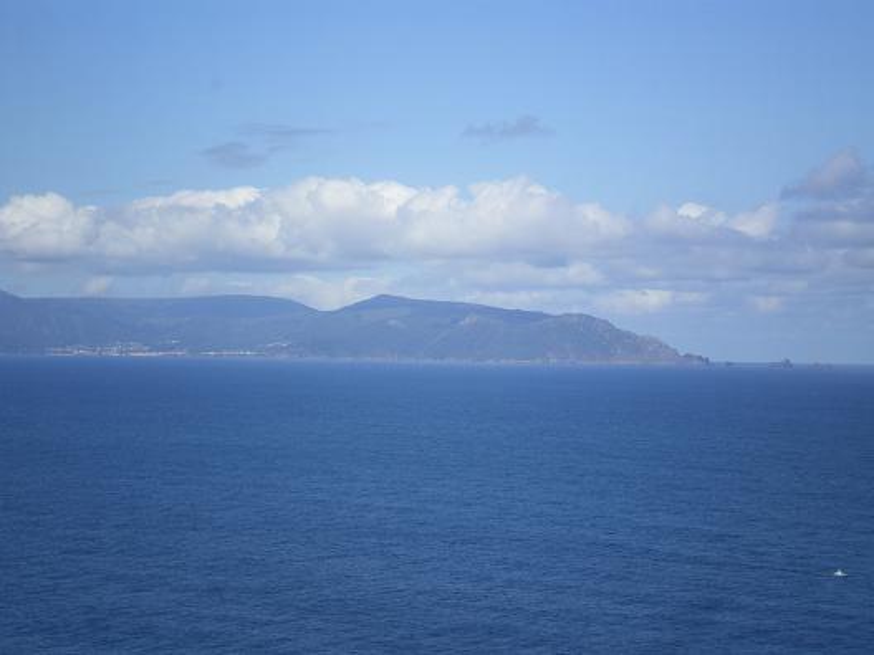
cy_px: 328
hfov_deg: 22.5
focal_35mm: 87
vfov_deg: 17.0
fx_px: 2197
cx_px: 437
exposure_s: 1/200
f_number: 7.2
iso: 64
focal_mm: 14.3
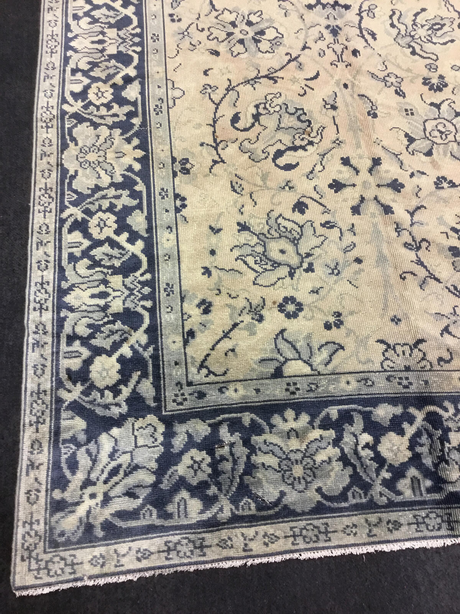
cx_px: 230
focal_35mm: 31
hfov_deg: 45.4
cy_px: 307
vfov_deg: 58.4
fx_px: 549
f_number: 2.4
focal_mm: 3.3
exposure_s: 1/30
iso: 100
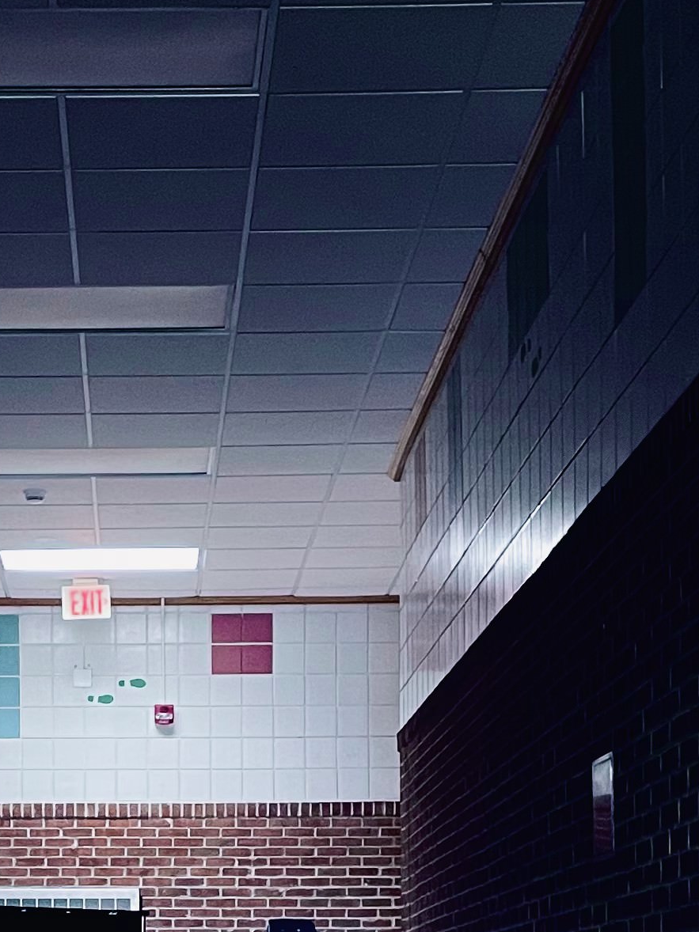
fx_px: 2397
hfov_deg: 16.4
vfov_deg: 21.0
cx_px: 122
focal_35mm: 89
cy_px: 995
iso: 320
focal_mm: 4.2
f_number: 1.6
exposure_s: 1/60
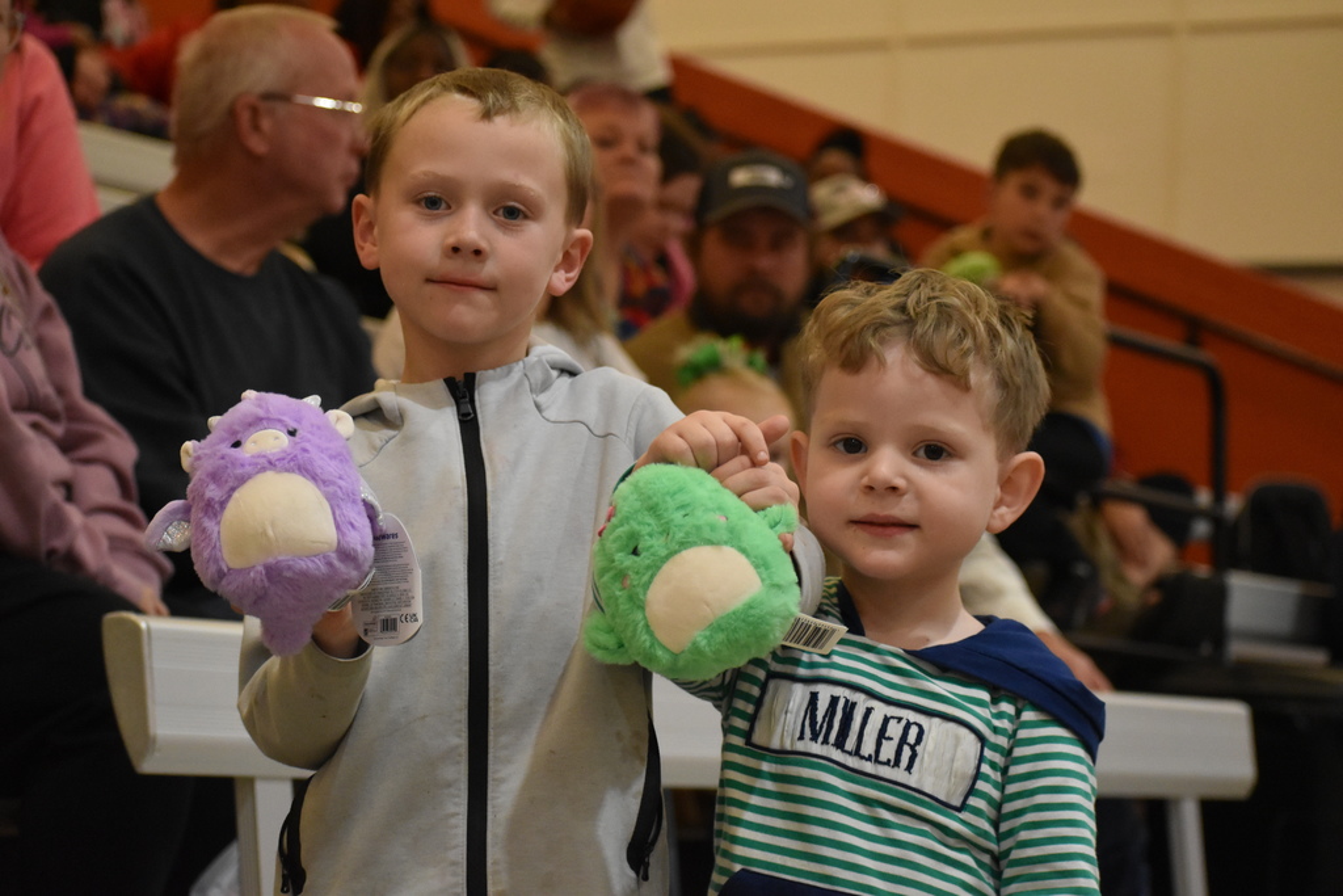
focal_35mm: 105
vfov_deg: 13.0
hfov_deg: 19.5
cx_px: 672
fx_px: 3917
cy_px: 448
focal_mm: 70
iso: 3200
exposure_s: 1/320
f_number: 4.5
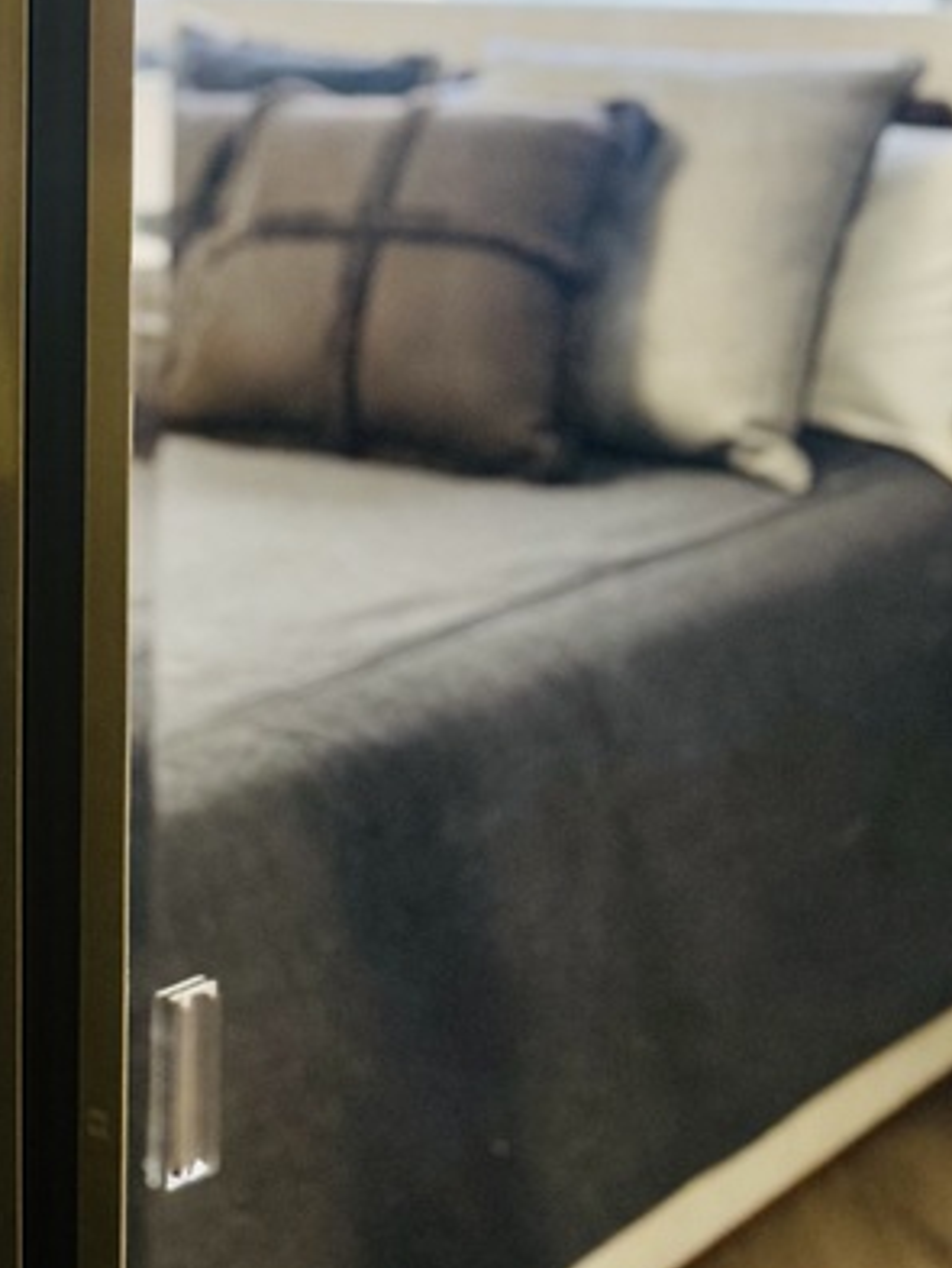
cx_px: 116
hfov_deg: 21.8
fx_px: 2419
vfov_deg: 27.7
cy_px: 13
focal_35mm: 66
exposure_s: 1/60
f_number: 1.78
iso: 640
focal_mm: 6.76
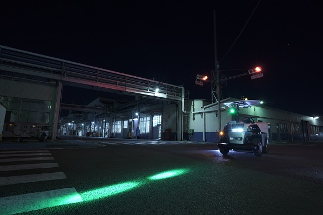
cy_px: 108
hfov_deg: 84.0
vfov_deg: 62.0
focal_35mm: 20
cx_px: 162
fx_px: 179
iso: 100
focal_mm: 20
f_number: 9
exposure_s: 6
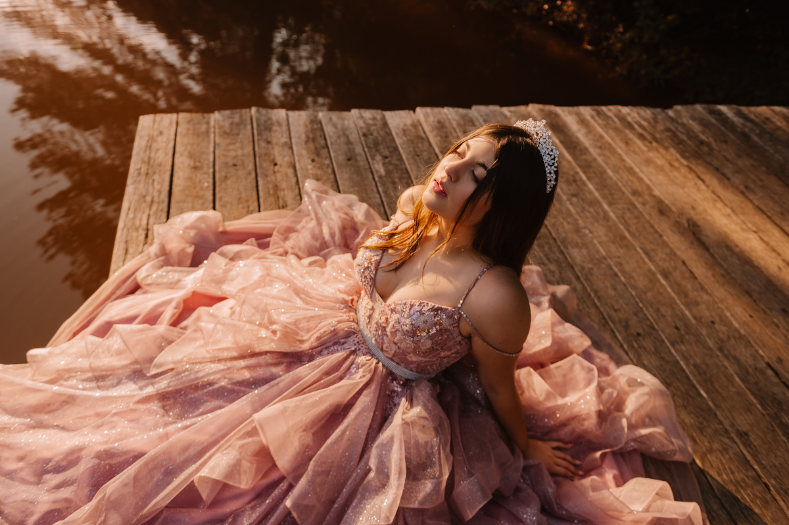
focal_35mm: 24
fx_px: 526
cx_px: 394
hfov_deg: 73.8
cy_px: 262
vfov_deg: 53.1
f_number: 2.8
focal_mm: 24
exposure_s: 1/1600
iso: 200
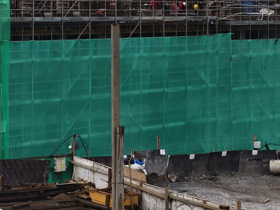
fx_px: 1270
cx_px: 57
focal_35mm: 157
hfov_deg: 12.5
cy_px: -58
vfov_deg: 9.3
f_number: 1.9
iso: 50
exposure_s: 1/295
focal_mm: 7.1
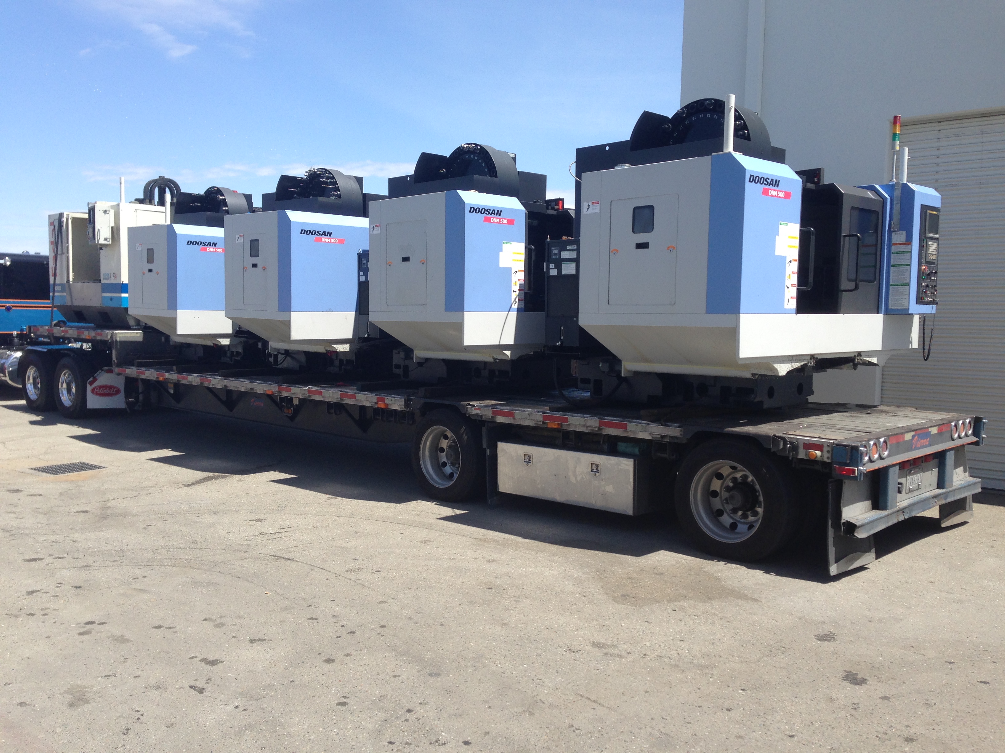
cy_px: 376
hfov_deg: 55.4
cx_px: 502
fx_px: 958
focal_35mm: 33
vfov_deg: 42.9
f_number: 2.4
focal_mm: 4.12
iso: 50
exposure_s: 1/1022
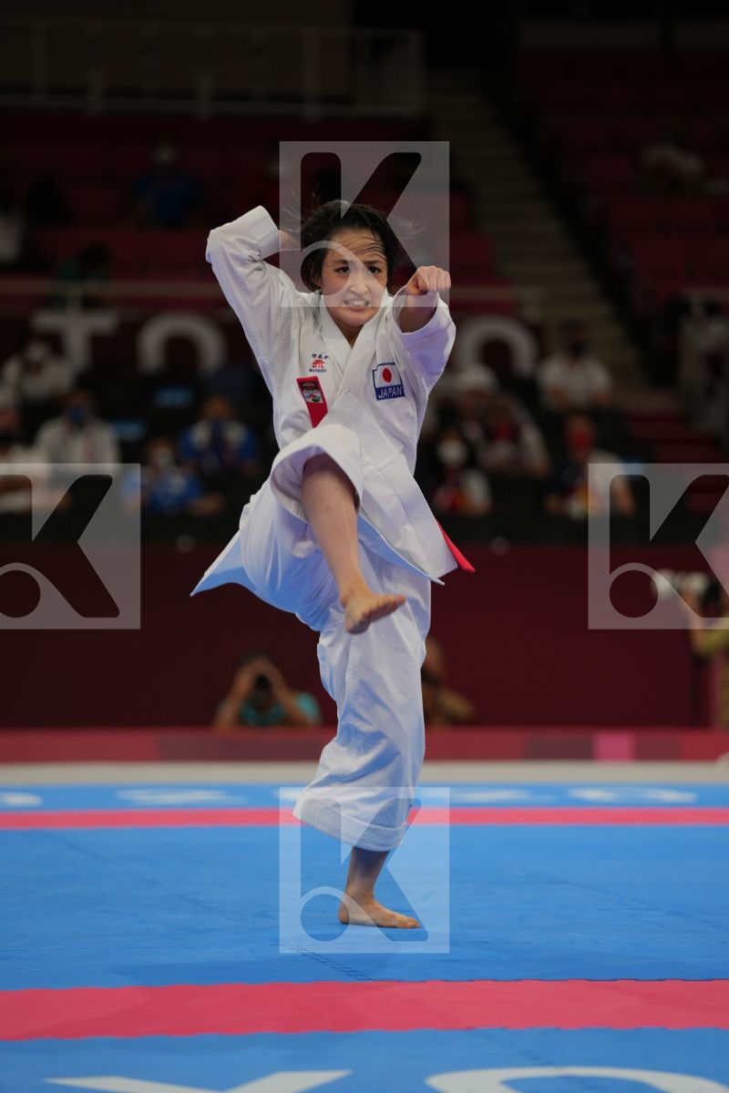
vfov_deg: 12.0
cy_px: 546
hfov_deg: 8.0
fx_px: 5194
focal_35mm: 171
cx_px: 364
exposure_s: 1/500
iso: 200
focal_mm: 171
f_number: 2.8
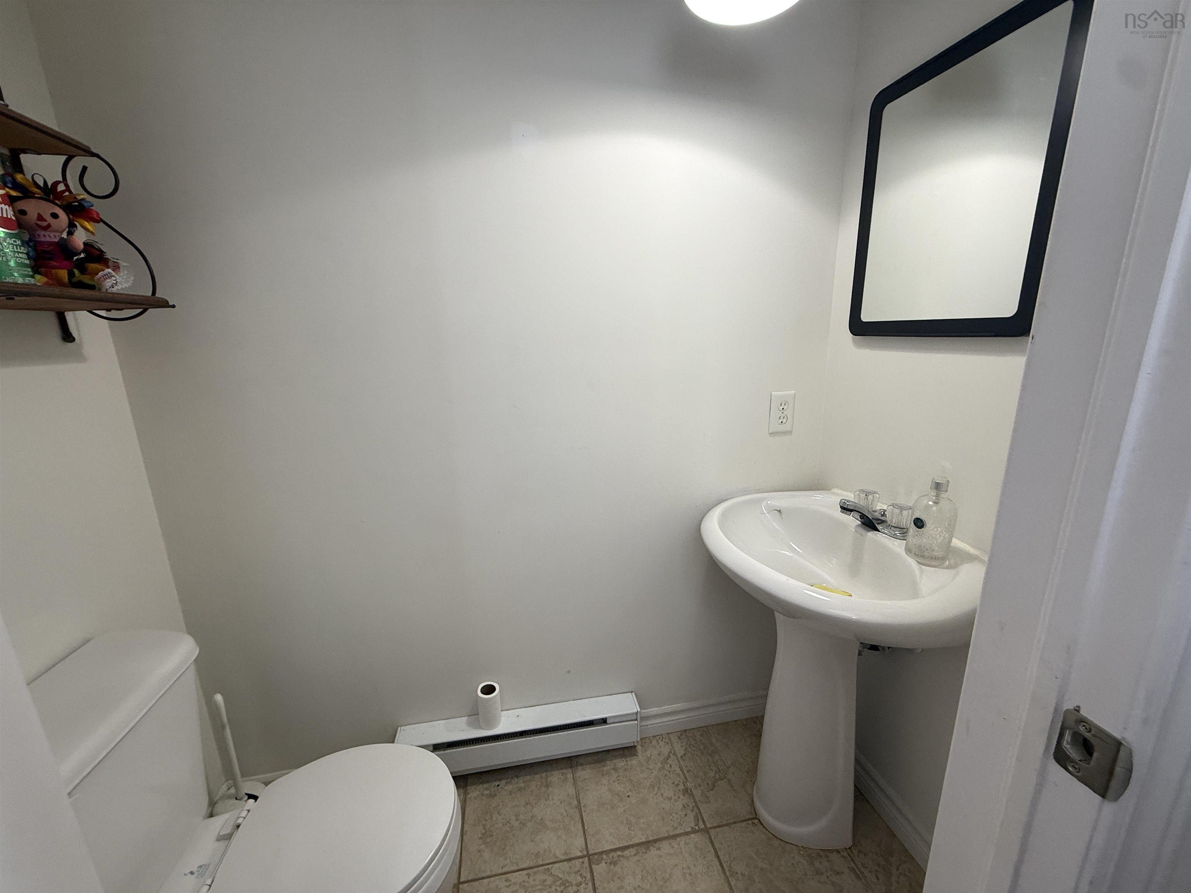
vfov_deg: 85.7
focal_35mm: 14
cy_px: 446
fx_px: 482
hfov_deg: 102.1
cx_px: 596
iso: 125
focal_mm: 2.22
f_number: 2.2
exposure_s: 1/120
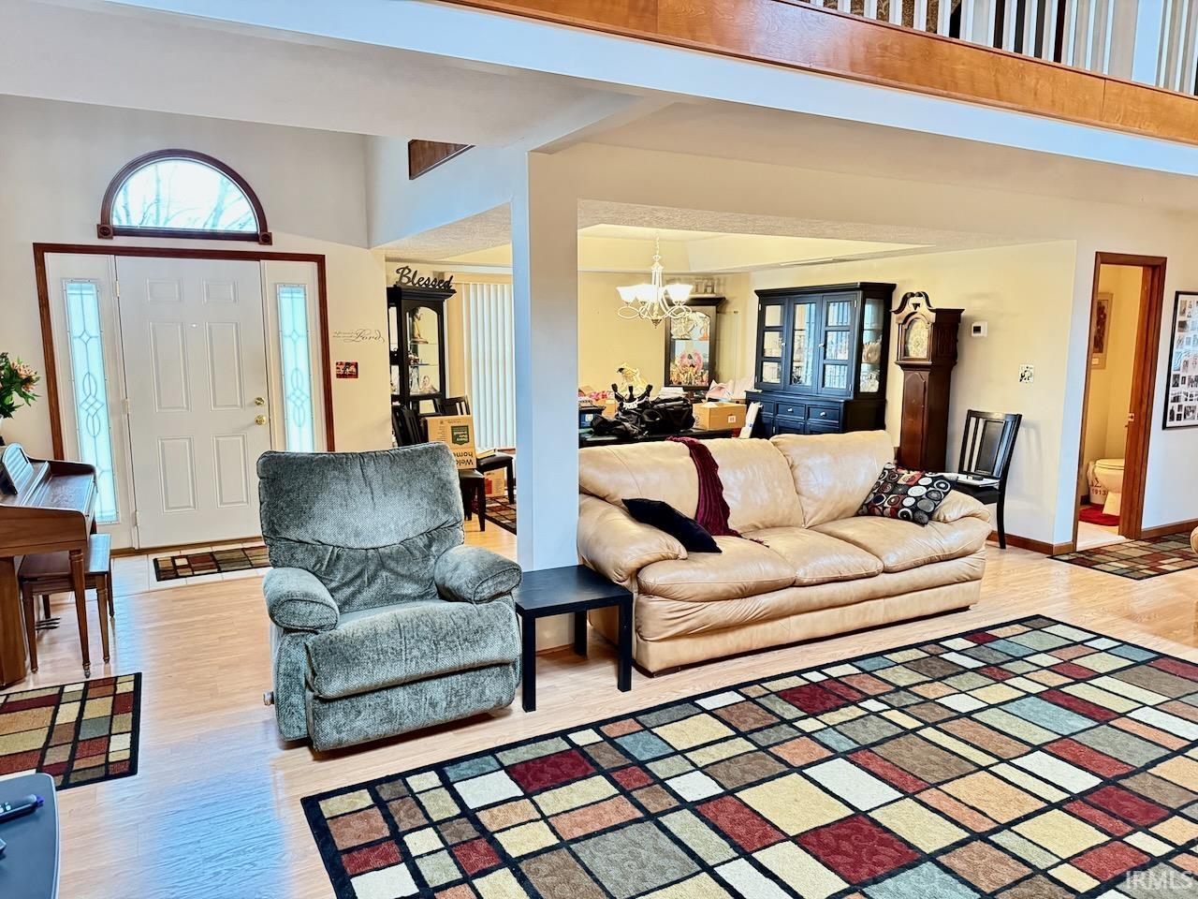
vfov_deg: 56.8
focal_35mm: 24
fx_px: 831
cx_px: 599
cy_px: 450
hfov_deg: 71.6
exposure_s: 1/30
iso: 1000
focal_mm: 6.76
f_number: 1.78
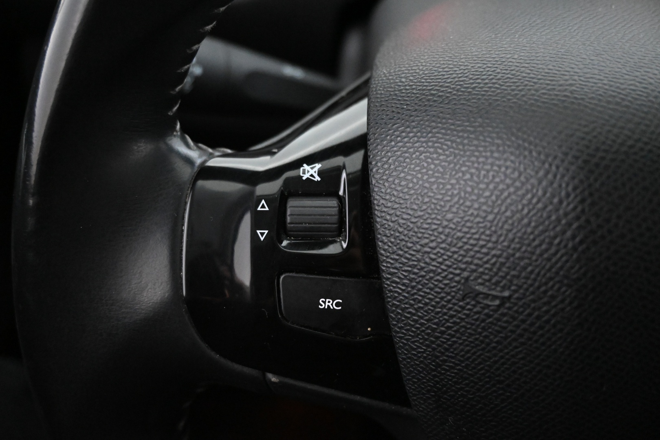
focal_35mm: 33
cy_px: 220
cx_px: 330
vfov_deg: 40.0
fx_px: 605
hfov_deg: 57.2
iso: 7200
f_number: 4
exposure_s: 1/40
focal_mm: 22
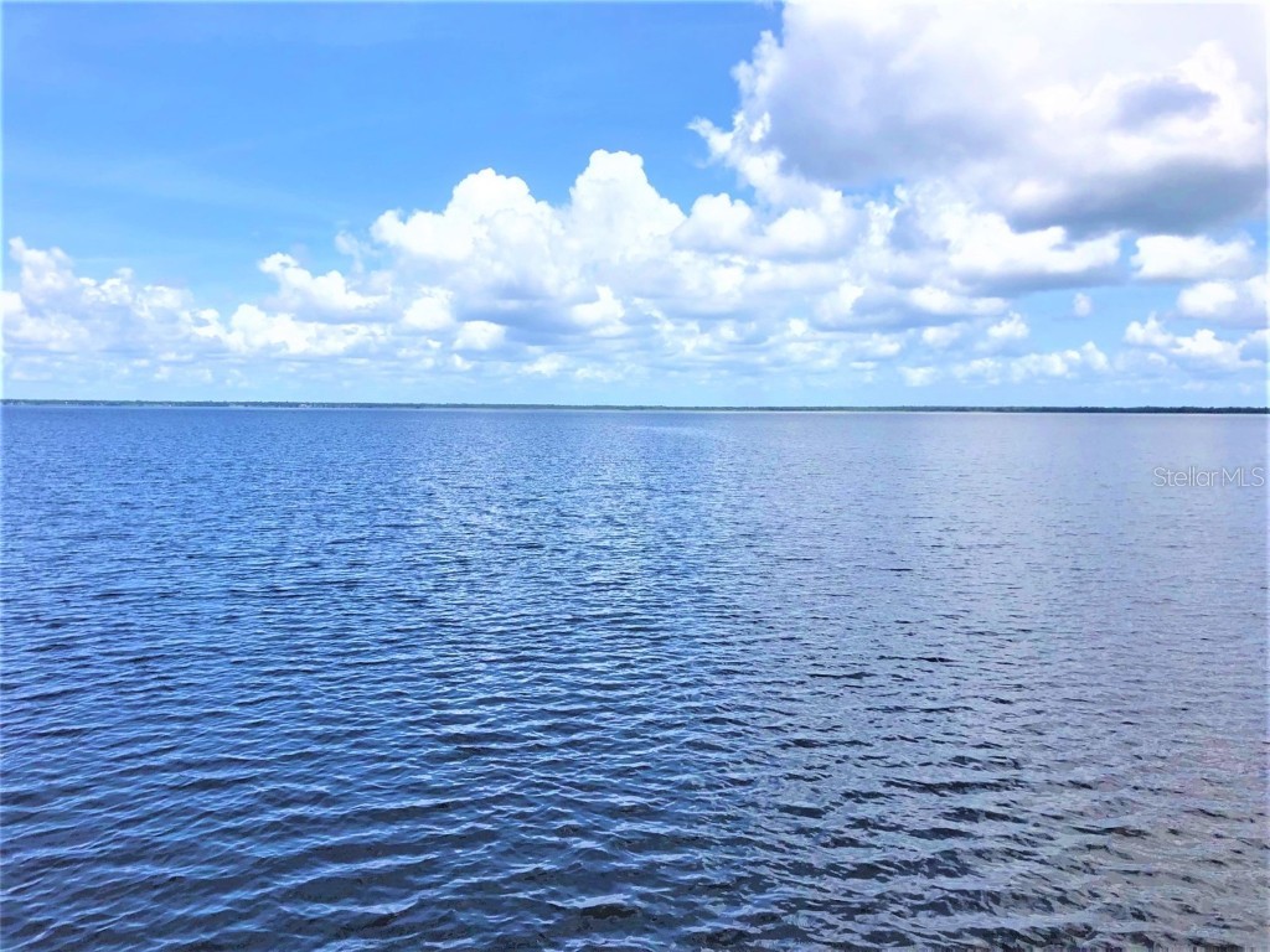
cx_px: 635
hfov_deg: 63.4
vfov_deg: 49.7
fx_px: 1027
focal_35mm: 28
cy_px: 476
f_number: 1.8
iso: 20
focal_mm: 3.99
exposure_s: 1/3003
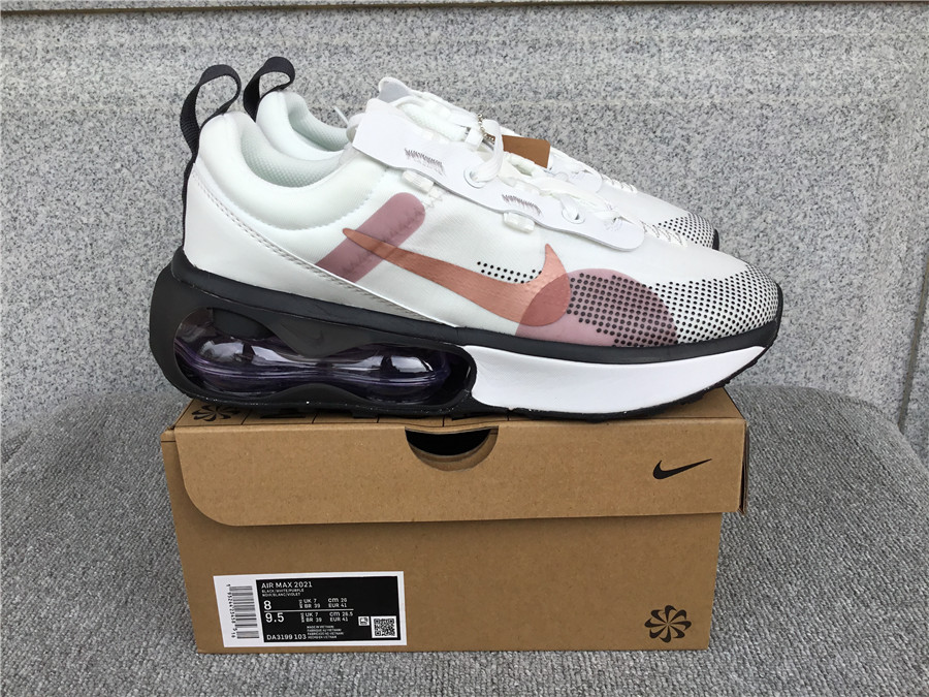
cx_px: 464
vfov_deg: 45.4
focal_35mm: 31
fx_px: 832
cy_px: 348
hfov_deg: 58.4
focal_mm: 3.3
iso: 25
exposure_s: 1/515
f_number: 2.4
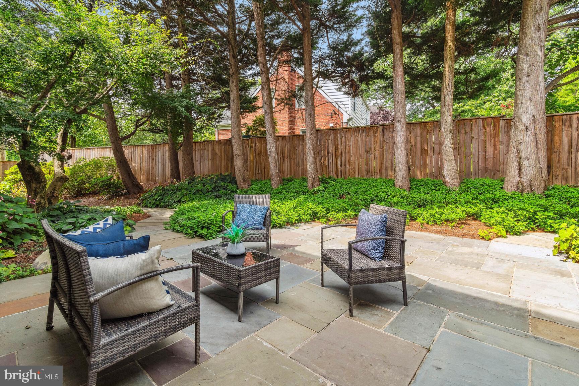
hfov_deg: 100.4
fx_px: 241
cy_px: 193
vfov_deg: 77.3
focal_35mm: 15
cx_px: 290
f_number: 9
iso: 200
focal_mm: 10
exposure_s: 1/125
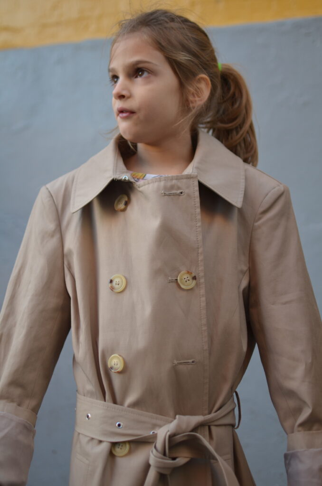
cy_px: 243
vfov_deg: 37.9
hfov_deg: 25.6
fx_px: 708
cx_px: 161
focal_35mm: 52
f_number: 1.8
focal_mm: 35
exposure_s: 1/400
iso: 160
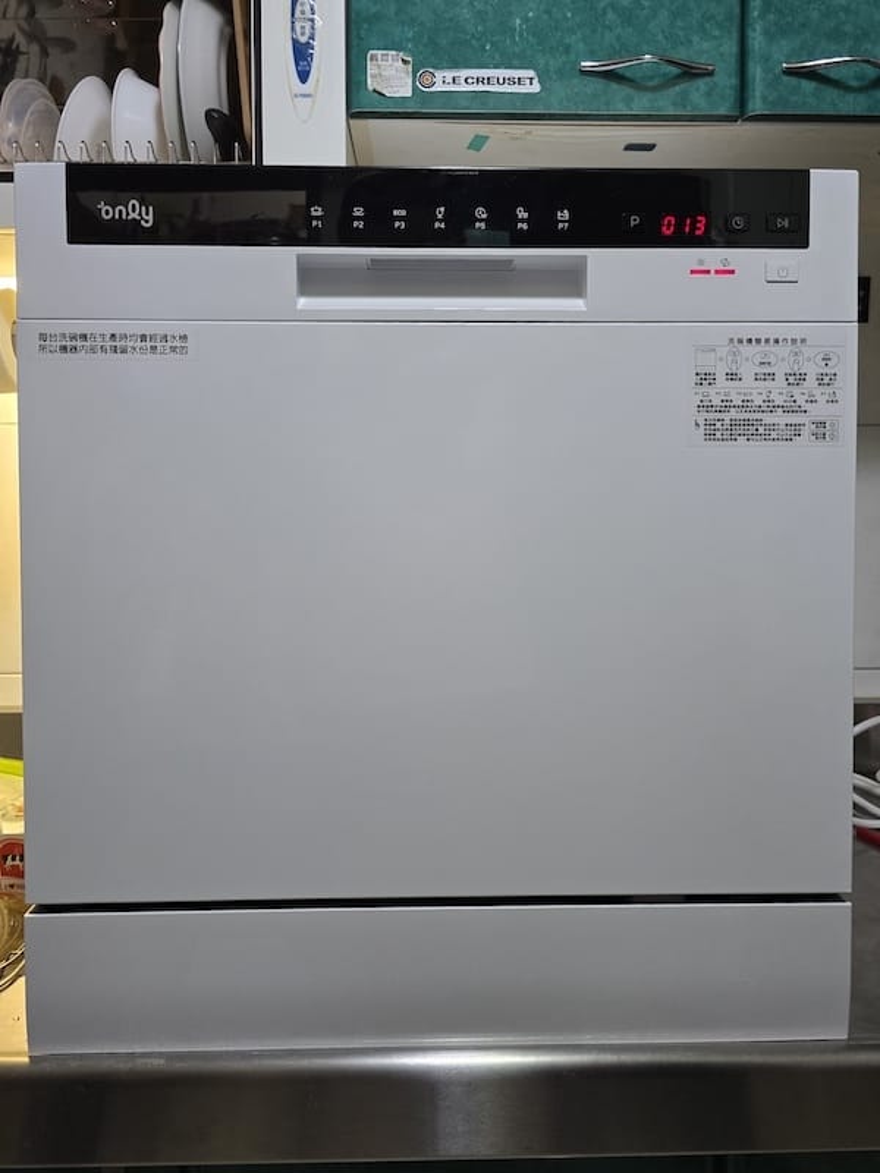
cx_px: 440
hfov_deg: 58.9
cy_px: 586
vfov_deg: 73.9
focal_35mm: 23
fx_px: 780
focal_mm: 6.3
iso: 320
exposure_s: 1/120
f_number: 1.7
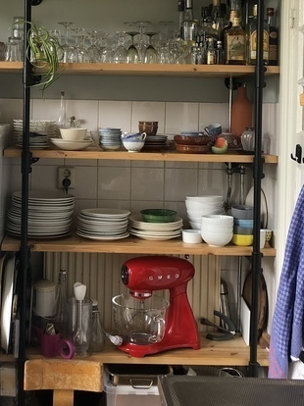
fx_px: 610
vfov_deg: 36.2
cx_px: 76
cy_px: 117
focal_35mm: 52
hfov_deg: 27.6
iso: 25
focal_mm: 3.99
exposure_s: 1/33
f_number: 1.8
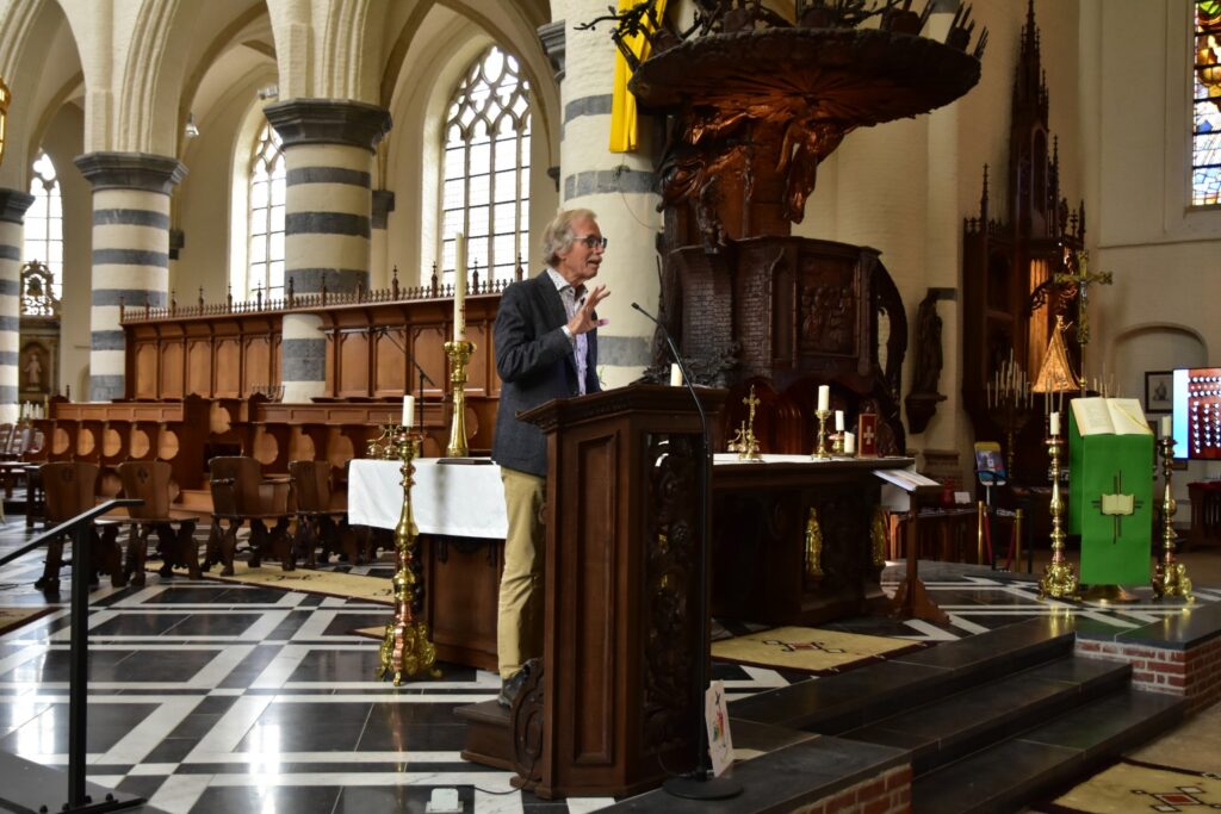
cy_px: 407
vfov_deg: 35.5
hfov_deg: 51.3
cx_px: 610
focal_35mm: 38
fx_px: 1272
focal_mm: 25
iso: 1250
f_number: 4
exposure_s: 1/40
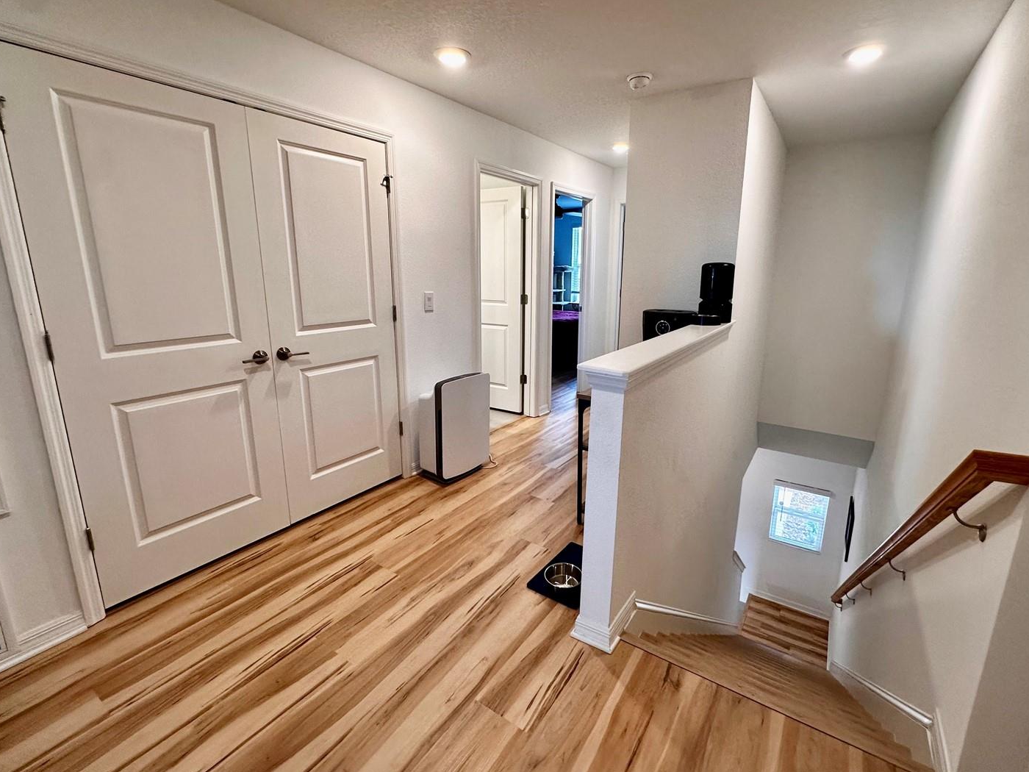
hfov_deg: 94.5
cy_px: 369
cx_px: 531
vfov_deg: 78.1
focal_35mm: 16
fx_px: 476
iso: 160
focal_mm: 2.22
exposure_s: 1/120
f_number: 2.2
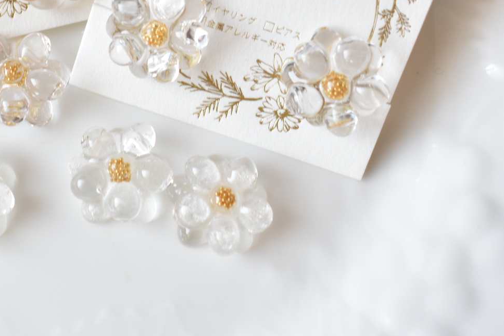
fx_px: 1019
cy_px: 60
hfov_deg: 27.2
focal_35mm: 73
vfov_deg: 18.5
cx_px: 96
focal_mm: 29
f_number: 5.6
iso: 320
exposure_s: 1/25
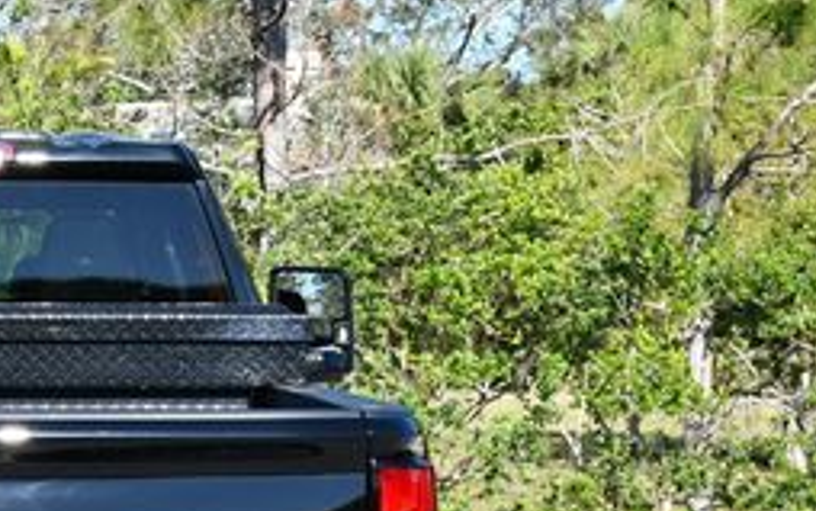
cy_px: 578
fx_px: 3893
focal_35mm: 175
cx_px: -138
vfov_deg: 7.5
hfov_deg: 11.7
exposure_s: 1/250
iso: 140
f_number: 8
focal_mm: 34
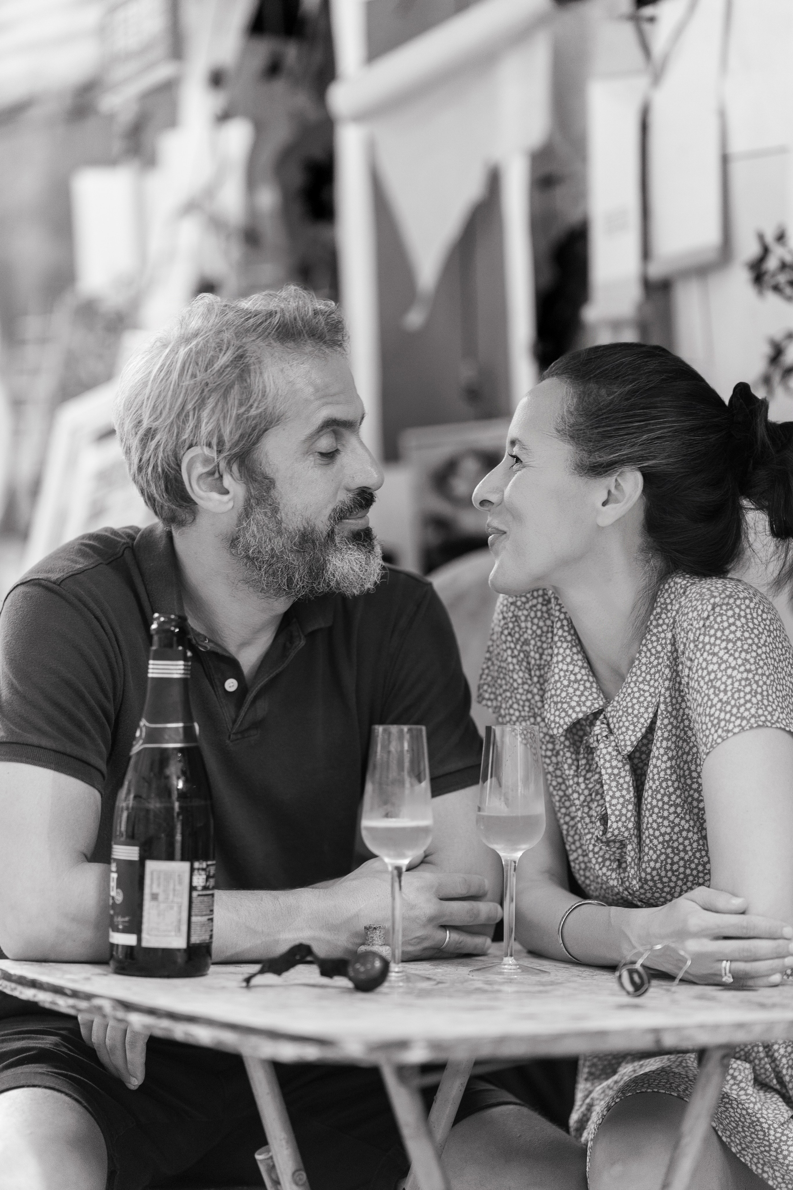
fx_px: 2808
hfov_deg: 16.1
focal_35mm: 85
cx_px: 396
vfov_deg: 23.9
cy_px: 595
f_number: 1.6
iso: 1250
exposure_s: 1/100
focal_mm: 85
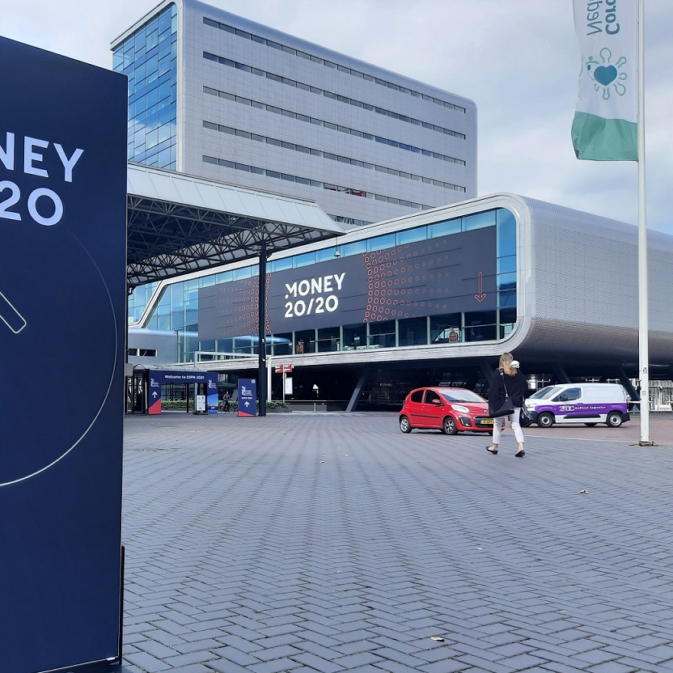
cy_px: 384
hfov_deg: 46.8
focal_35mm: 34
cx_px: 173
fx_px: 748
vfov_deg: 48.3
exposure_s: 1/290
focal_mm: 4.6
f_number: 2
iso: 20
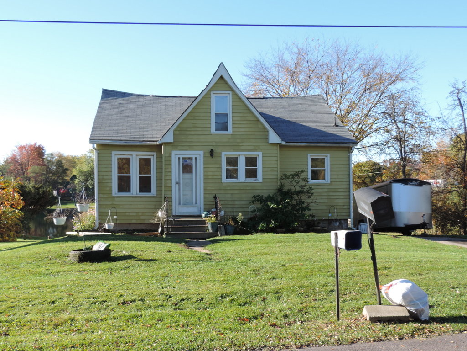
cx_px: 234
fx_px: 472
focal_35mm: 35
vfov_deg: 40.7
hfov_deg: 52.6
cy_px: 176
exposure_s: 1/320
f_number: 3.3
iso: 80
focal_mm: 6.2
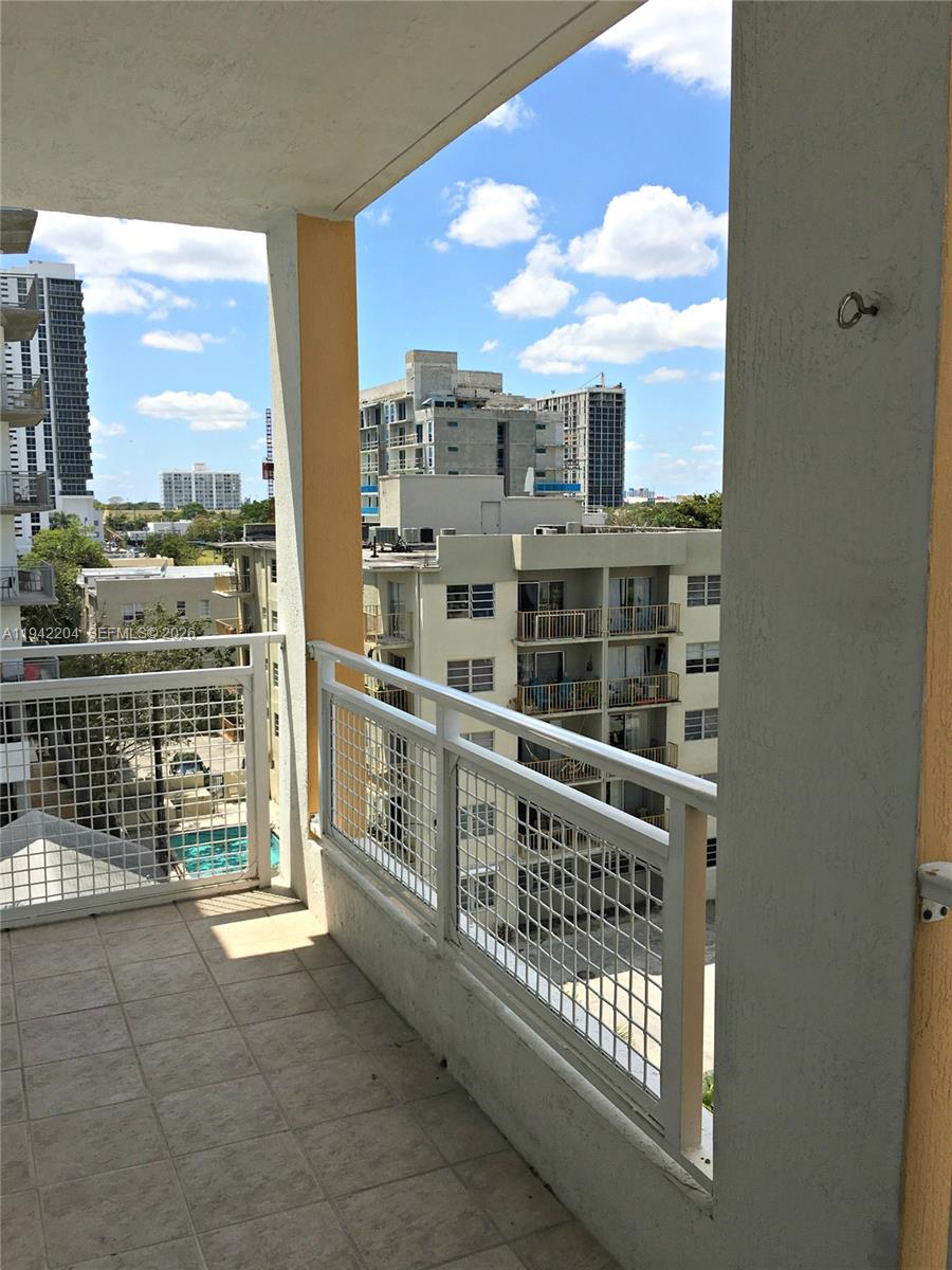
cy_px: 635
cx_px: 476
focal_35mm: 29
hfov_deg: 48.2
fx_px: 1063
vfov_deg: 61.7
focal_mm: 4.15
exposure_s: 1/2481
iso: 25
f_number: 2.2
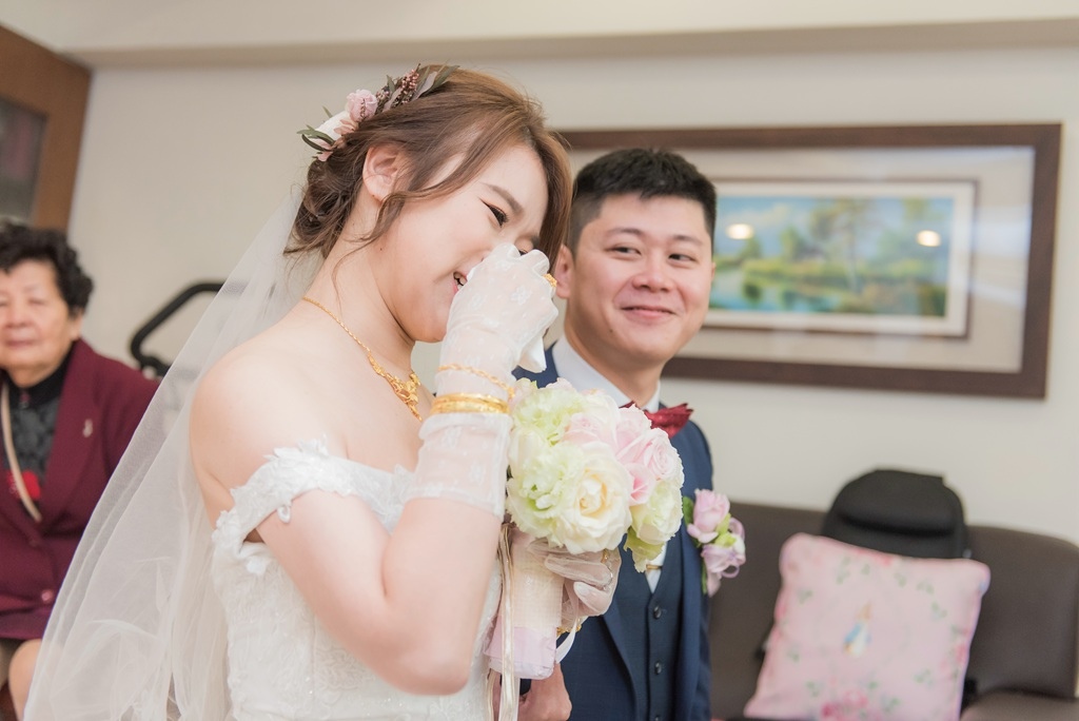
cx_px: 540
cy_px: 360
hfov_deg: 41.1
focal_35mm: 48
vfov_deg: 28.1
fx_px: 1439
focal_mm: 48
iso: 1600
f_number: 3.2
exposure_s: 1/200
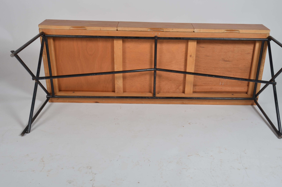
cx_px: 157
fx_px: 320
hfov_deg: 47.4
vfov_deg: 32.5
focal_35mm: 41
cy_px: 89
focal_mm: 24
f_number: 11
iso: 100
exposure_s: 1/125
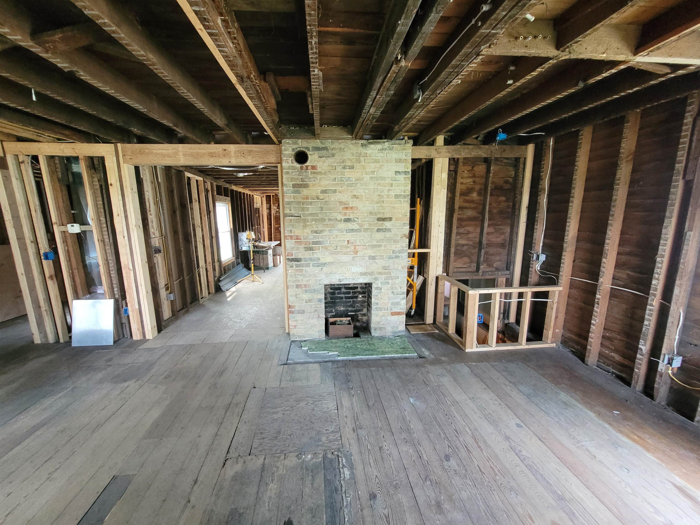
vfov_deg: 89.9
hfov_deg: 106.2
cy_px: 262
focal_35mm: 13
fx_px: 263
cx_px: 350
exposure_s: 1/30
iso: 500
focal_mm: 1.74
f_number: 2.2
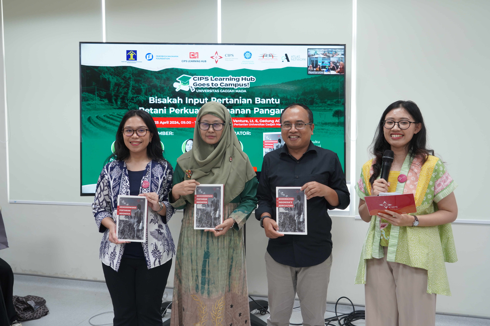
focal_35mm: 29
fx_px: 395
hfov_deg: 63.7
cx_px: 245
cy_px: 163
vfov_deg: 45.0
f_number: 4.5
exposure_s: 1/80
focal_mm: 29
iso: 800
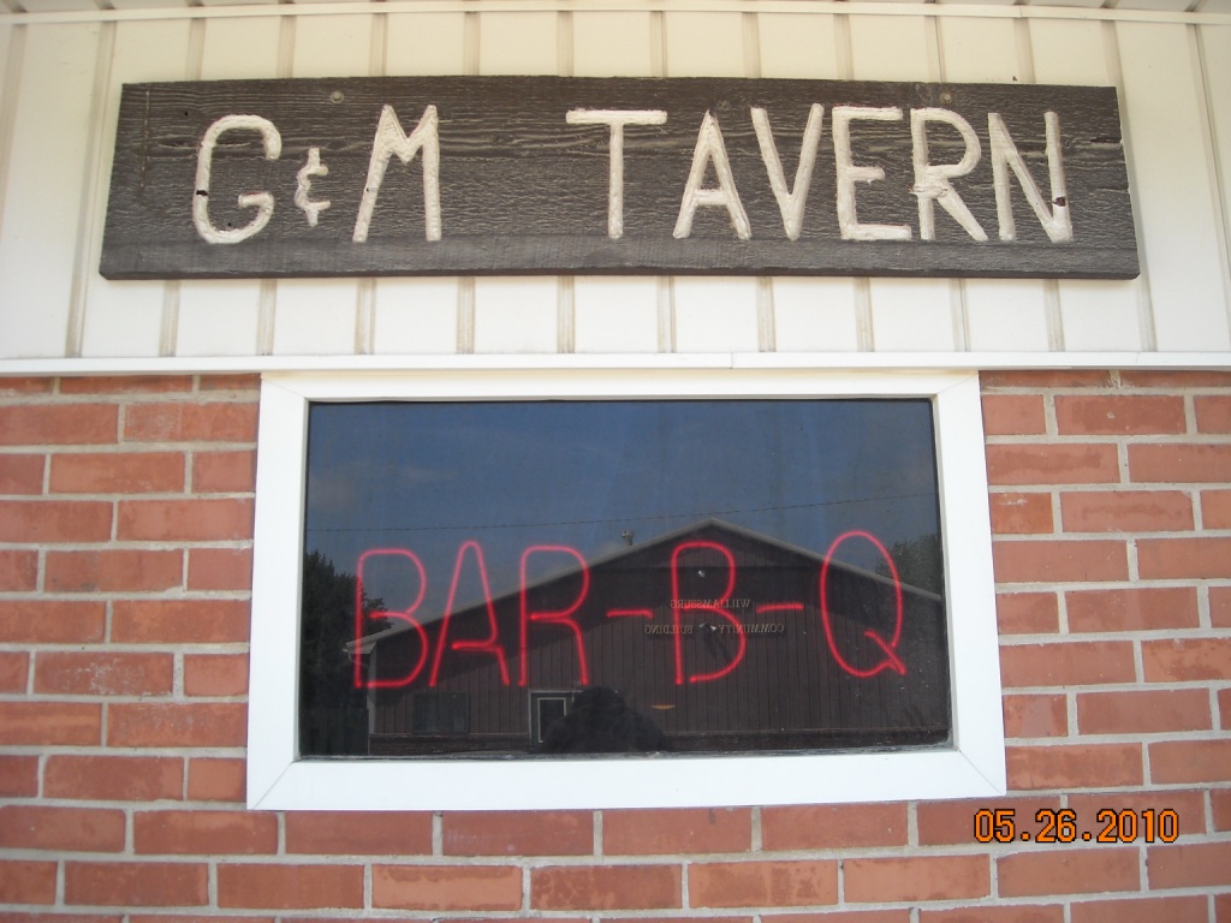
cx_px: 616
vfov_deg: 40.7
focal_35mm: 35
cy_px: 462
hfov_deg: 52.6
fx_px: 1245
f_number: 2.8
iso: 87
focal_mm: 5.7
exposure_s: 1/250
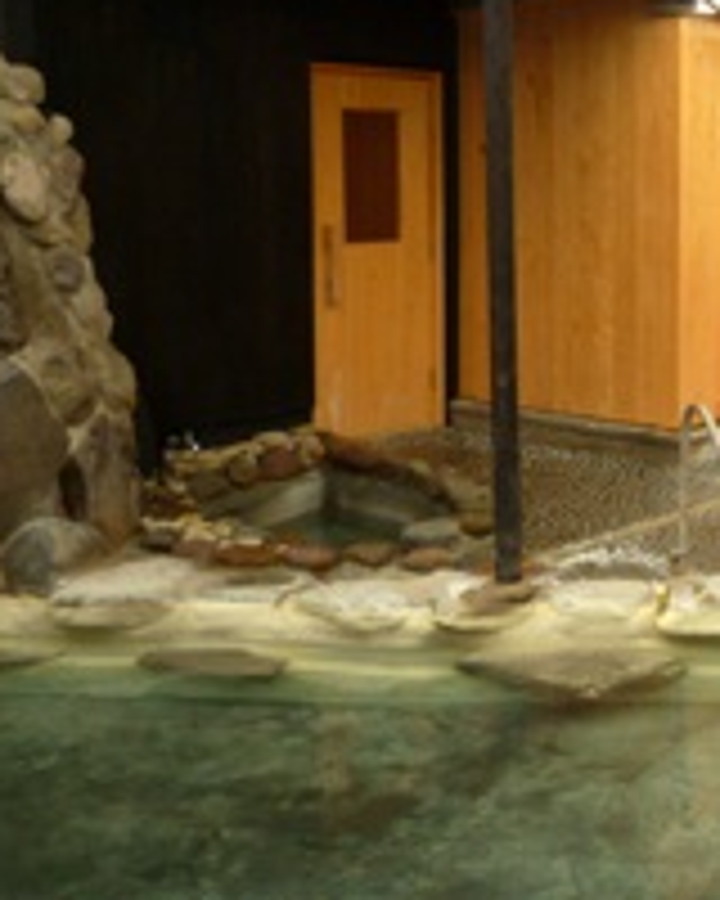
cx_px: 922
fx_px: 1465
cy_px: 356
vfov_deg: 34.0
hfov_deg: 24.3
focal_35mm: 55
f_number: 2.8
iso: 100
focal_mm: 4.4
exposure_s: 1/30
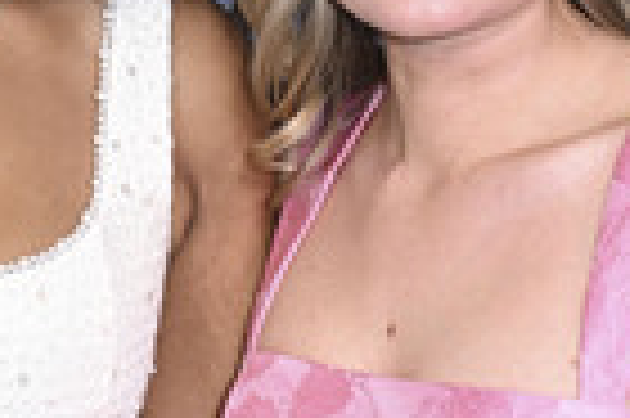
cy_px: -40
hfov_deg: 10.5
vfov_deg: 7.0
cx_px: 200
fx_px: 3426
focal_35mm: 196
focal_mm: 61
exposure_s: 1/200
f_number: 5.6
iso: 2000
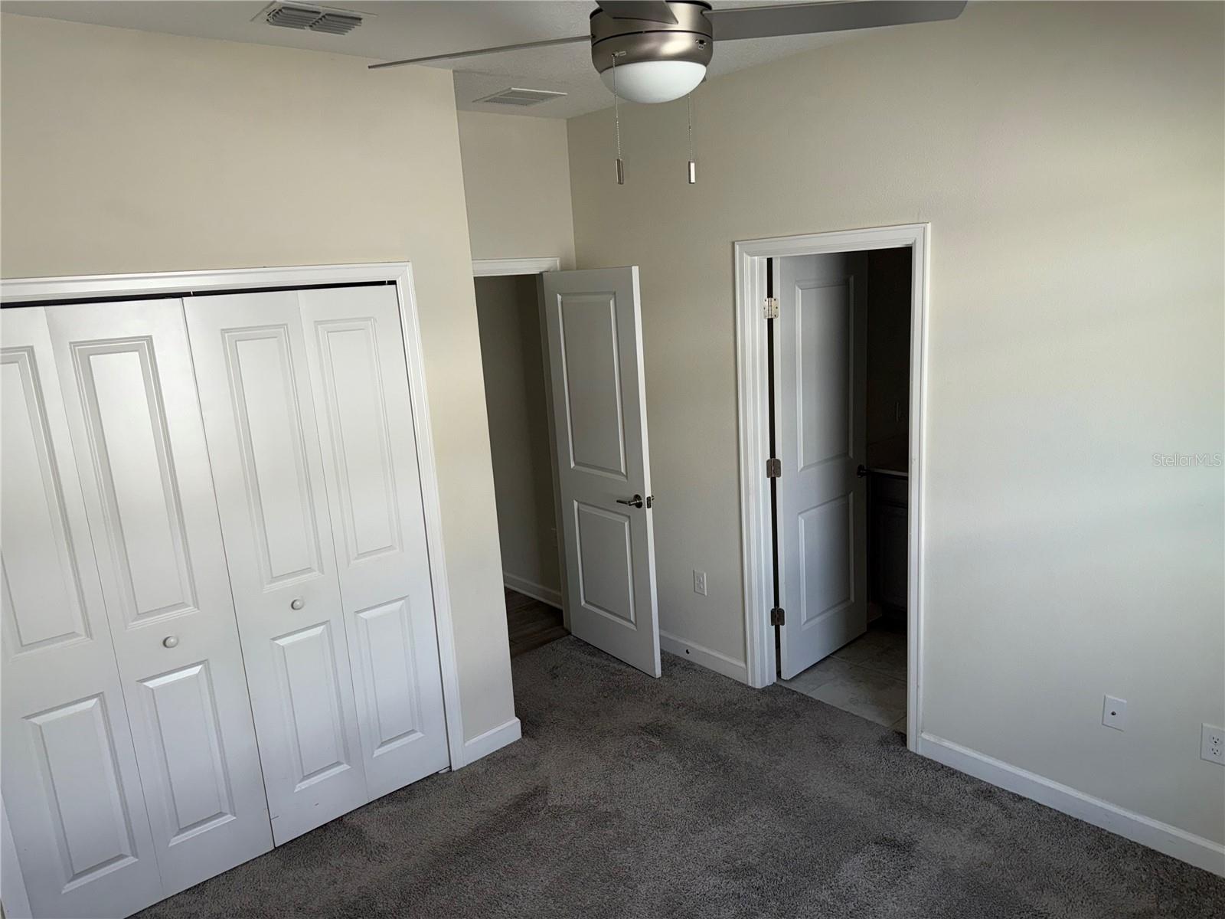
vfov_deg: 56.8
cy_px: 460
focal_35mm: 24
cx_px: 612
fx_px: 849
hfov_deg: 71.6
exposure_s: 1/121
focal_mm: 6.76
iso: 100
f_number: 1.78
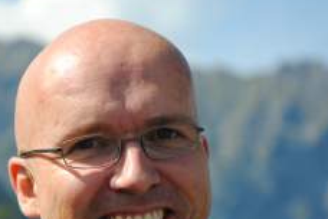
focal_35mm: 277
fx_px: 2522
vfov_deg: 5.0
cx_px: 132
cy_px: 156
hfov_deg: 7.4
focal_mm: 105
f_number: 5.6
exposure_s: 1/320
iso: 100
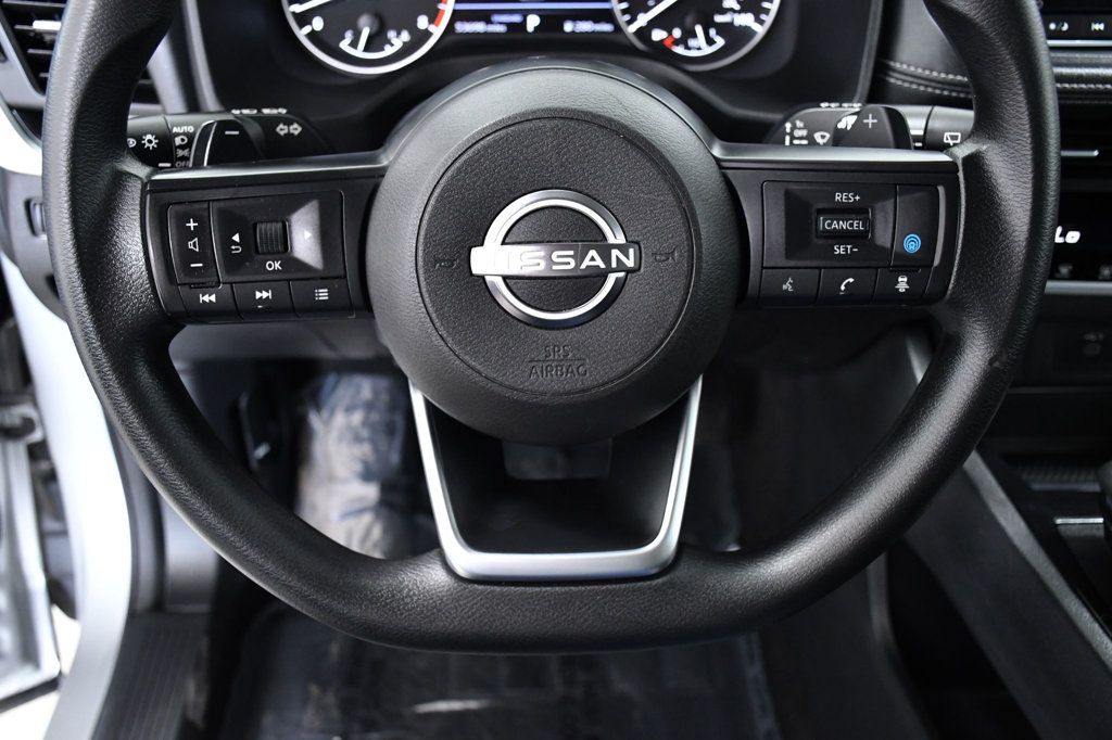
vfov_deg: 36.8
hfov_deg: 53.1
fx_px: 1112
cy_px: 370
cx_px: 556
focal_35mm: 36
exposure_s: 1/100
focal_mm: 24
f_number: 5
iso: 2500
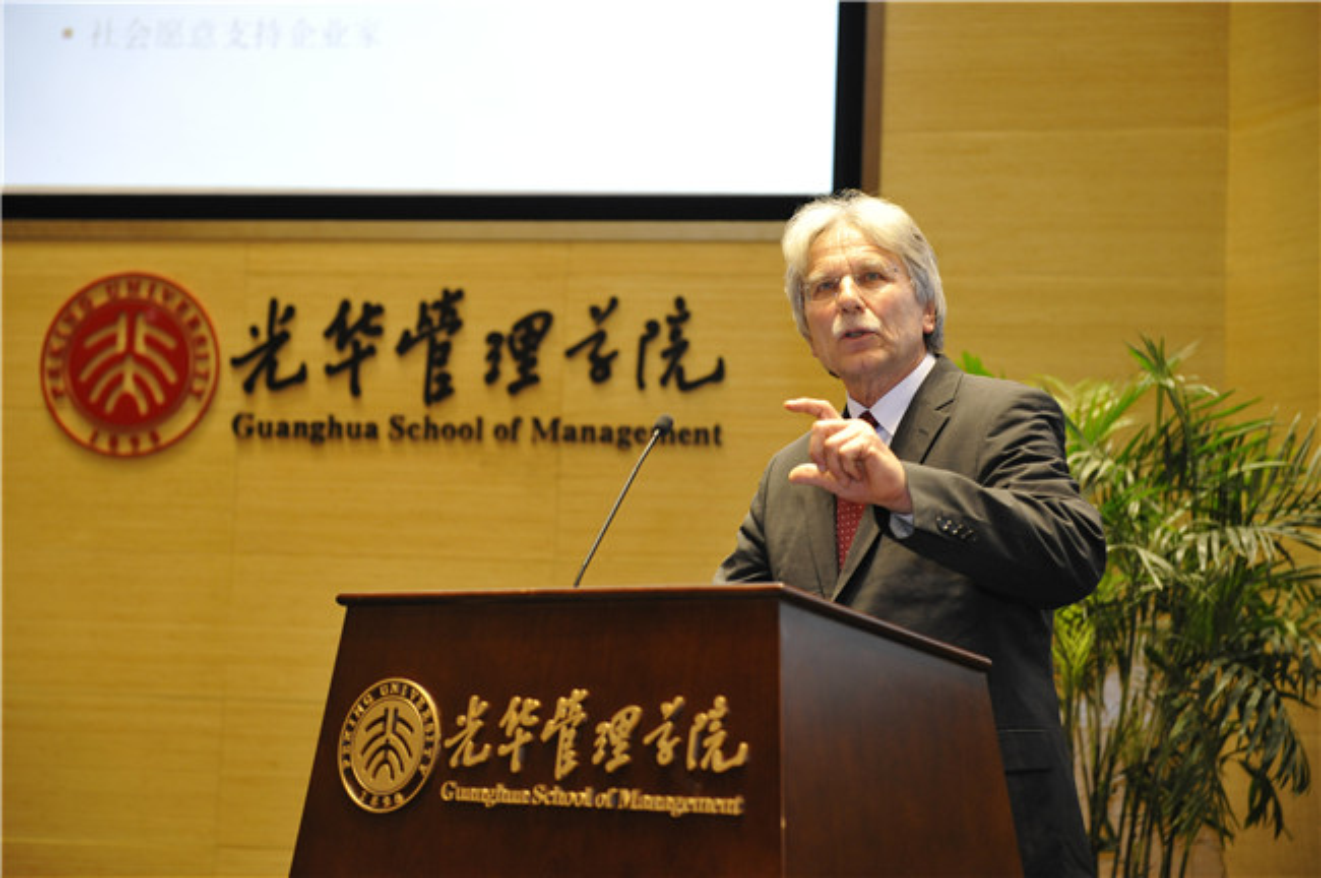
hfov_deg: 28.9
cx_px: 660
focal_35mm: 70
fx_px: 2566
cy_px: 439
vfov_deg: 19.4
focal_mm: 70
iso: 2200
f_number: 3.3
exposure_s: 1/125
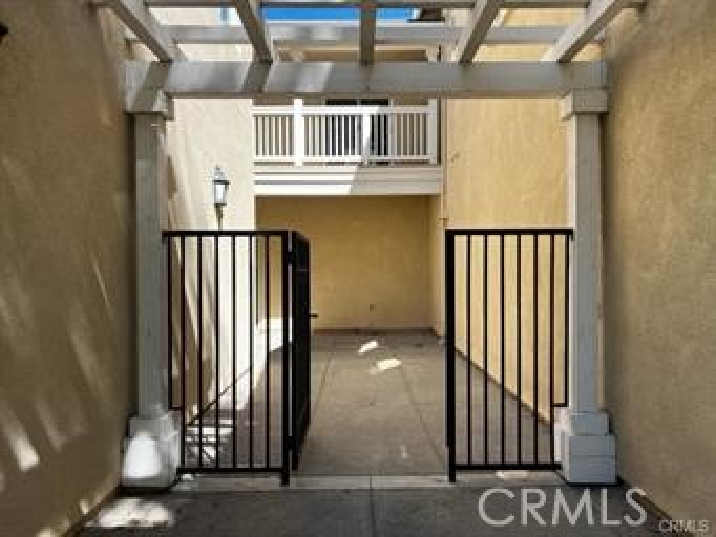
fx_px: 538
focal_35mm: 26
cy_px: 268
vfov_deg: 53.1
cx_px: 358
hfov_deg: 67.3
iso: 50
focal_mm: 5.7
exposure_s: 1/1029
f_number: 1.5
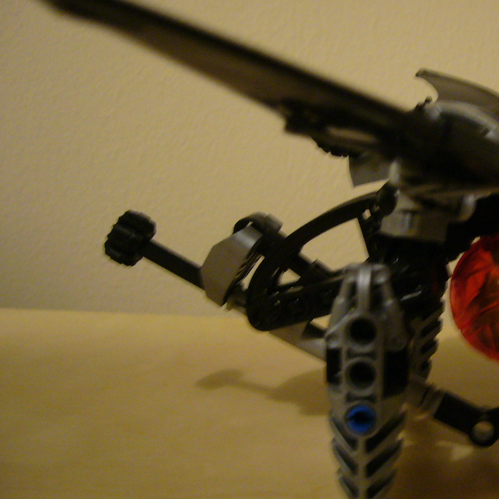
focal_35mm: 55
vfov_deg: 31.1
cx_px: 421
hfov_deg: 30.1
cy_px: 247
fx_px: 897
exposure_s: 1/6
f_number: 2.8
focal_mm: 5.8
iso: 200
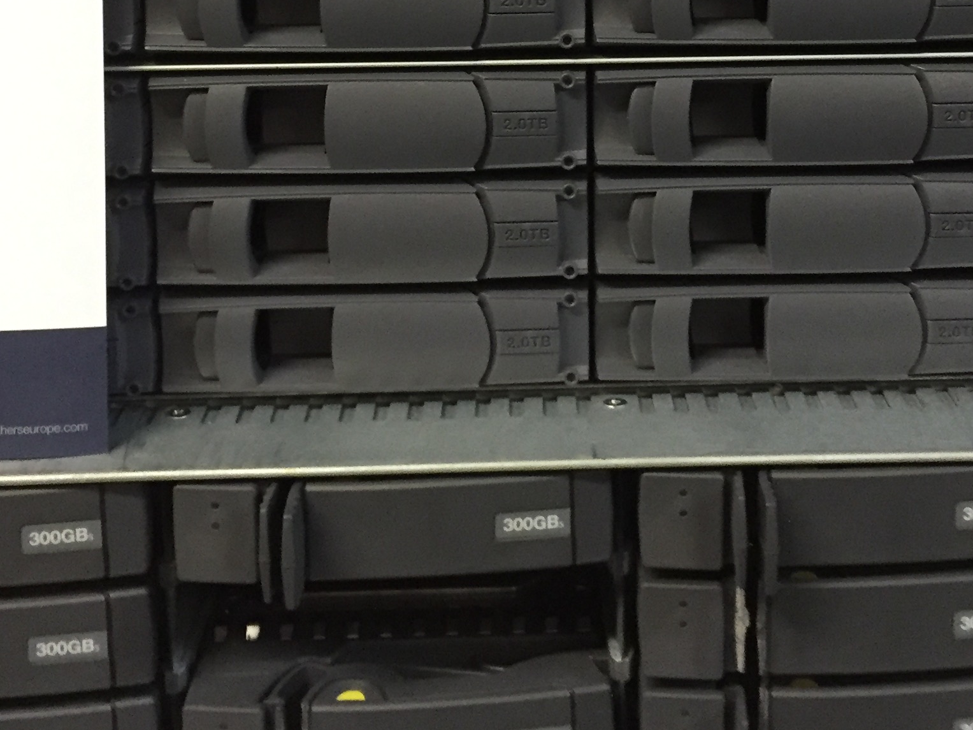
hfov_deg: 31.1
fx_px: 1743
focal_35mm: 62
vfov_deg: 22.8
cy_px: 18
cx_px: 591
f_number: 2.2
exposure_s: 1/25
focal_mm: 4.15
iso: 250
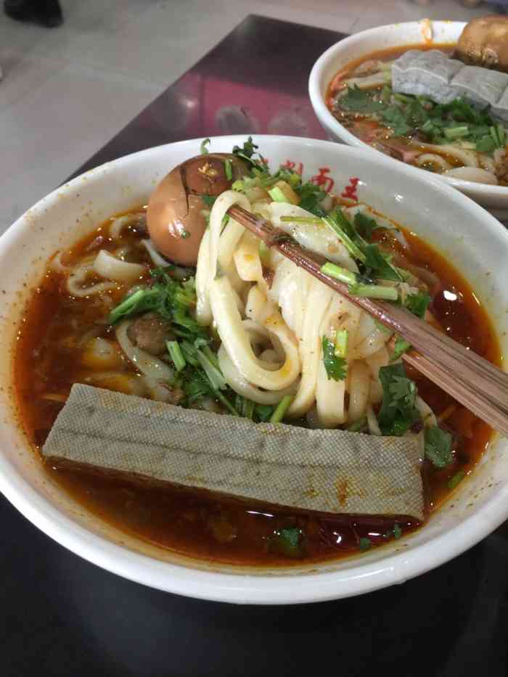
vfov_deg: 61.7
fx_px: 567
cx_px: 254
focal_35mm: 29
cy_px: 338
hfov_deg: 48.2
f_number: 2.2
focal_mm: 4.15
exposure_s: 1/17
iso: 64
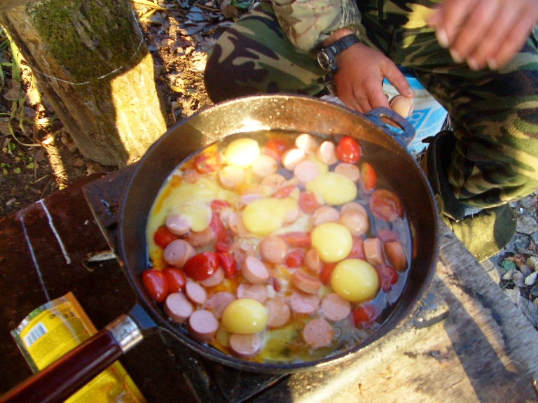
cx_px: 269
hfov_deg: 52.6
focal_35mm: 35
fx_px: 544
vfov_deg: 40.7
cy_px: 202
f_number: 2.6
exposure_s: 1/50
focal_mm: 5.8
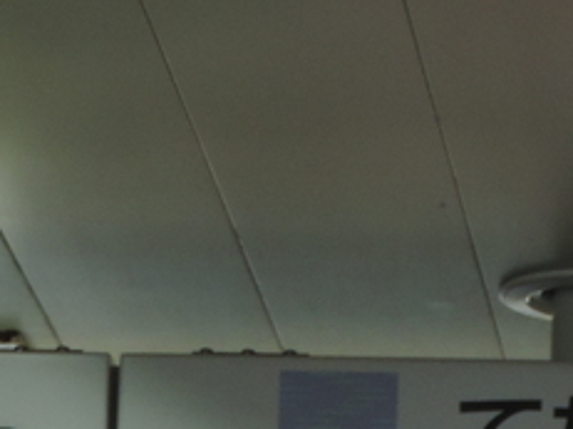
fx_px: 6866
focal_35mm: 415
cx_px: 925
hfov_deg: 4.7
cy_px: 337
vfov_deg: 3.6
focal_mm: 21.4
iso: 360
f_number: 4.2
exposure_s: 1/100
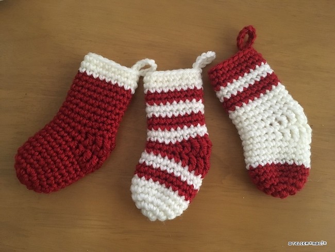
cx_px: 168
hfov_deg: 61.6
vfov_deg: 48.3
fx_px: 281
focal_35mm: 29
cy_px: 126
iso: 200
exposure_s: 1/15
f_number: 2.2
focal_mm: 4.15
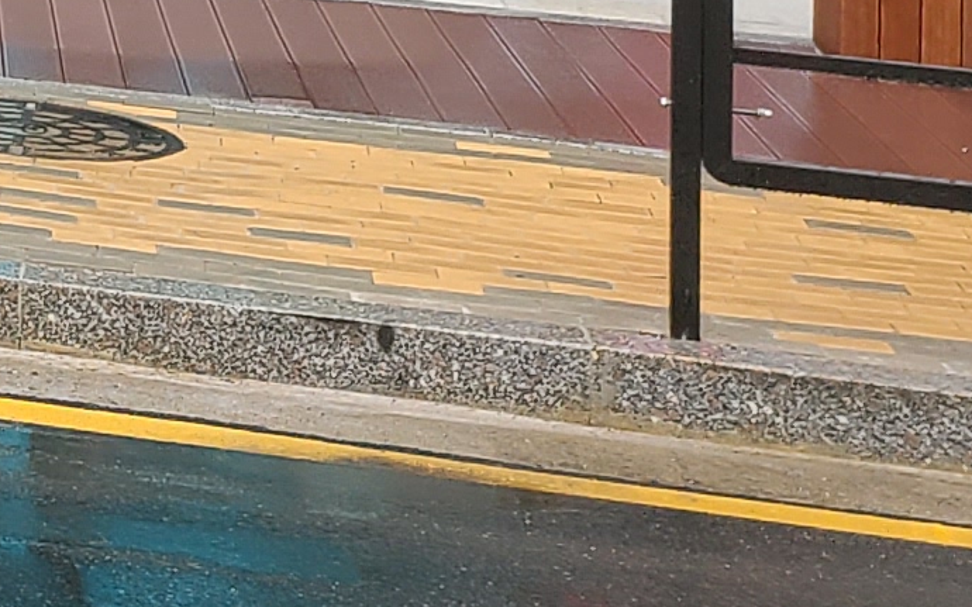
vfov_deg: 7.5
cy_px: -955
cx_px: -1396
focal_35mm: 161
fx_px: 4264
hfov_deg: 10.9
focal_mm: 5.4
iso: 40
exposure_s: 1/143
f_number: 1.8
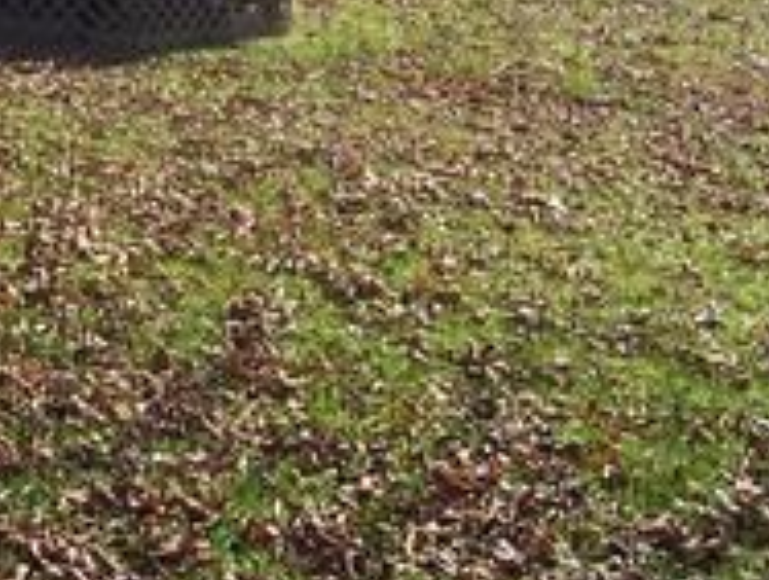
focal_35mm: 79
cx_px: -4
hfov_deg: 23.6
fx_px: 1758
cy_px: 4
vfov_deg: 18.3
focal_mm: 5.6
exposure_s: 1/250
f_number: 5.6
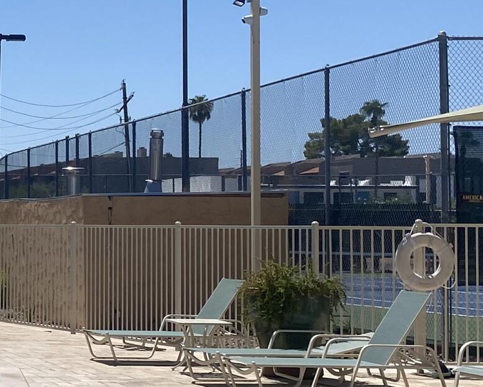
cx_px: -336
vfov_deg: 15.7
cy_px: 195
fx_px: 1401
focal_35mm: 98
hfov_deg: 16.8
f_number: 1.8
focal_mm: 4.25
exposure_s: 1/5495
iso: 32
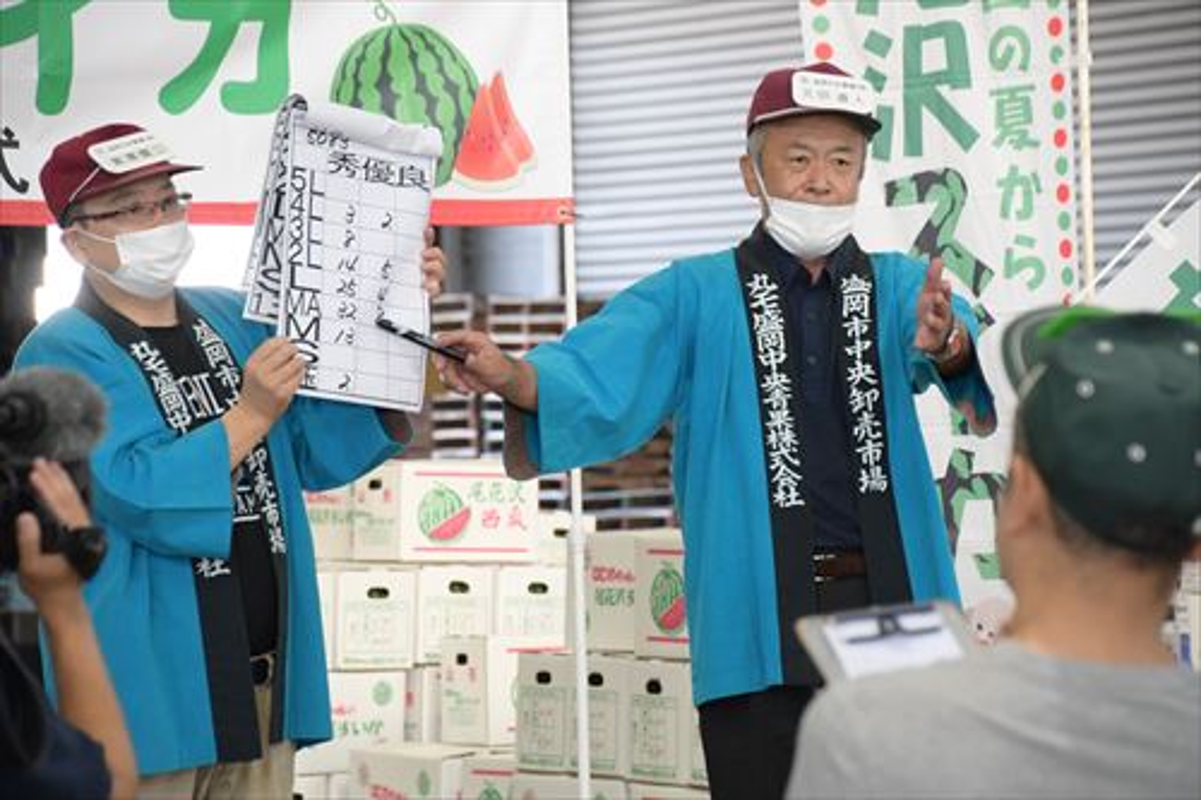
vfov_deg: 7.3
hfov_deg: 11.0
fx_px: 6253
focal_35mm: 188
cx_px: 600
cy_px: 400
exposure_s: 1/200
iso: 2500
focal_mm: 125
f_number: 7.1
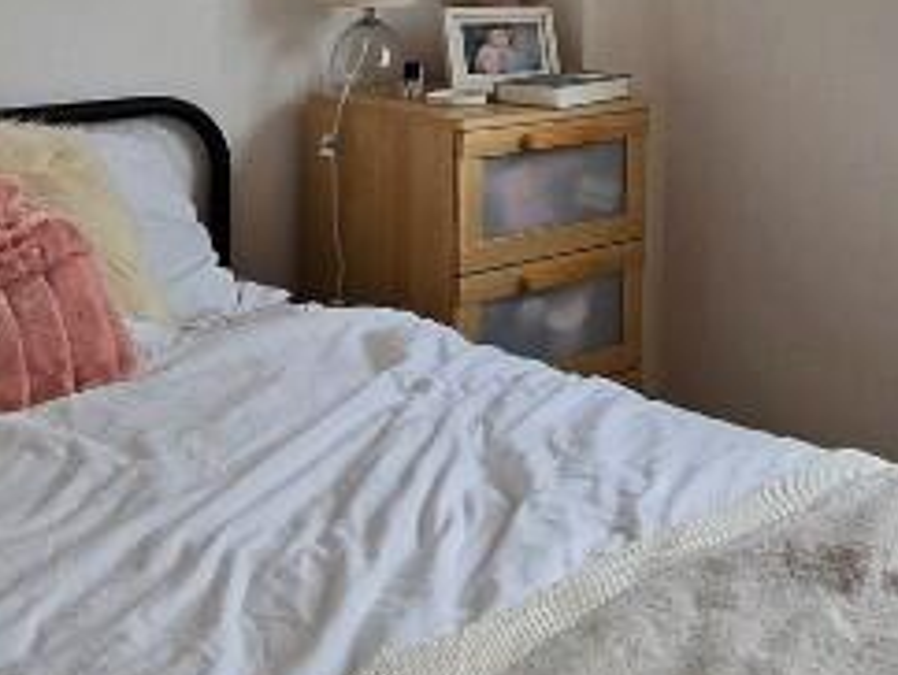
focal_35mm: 55
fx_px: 1428
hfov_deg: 33.0
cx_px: 820
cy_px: -45
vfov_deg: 25.0
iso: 100
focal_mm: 2.2
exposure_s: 1/100
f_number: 2.2
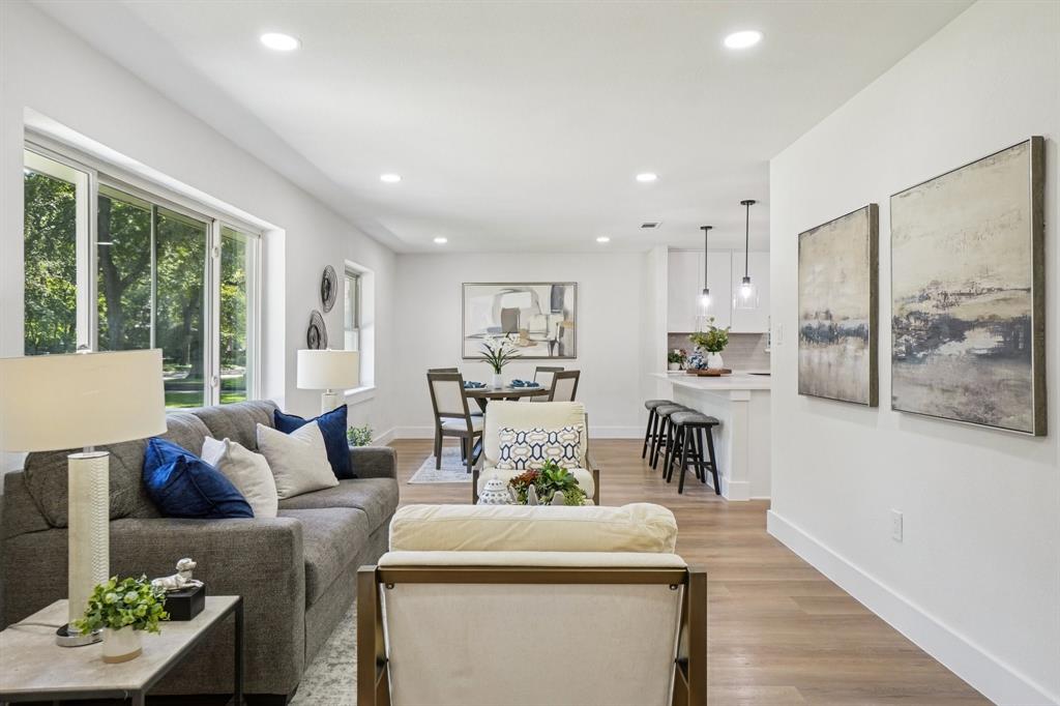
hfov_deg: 81.2
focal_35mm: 21
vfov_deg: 59.5
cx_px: 530
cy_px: 353
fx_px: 618
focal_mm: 14
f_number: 8
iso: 400
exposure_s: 1/30
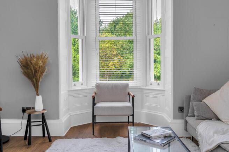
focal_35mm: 35
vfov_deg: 37.9
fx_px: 223
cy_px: 76
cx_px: 114
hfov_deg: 54.4
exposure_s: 1/25
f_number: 9
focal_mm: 35
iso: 200
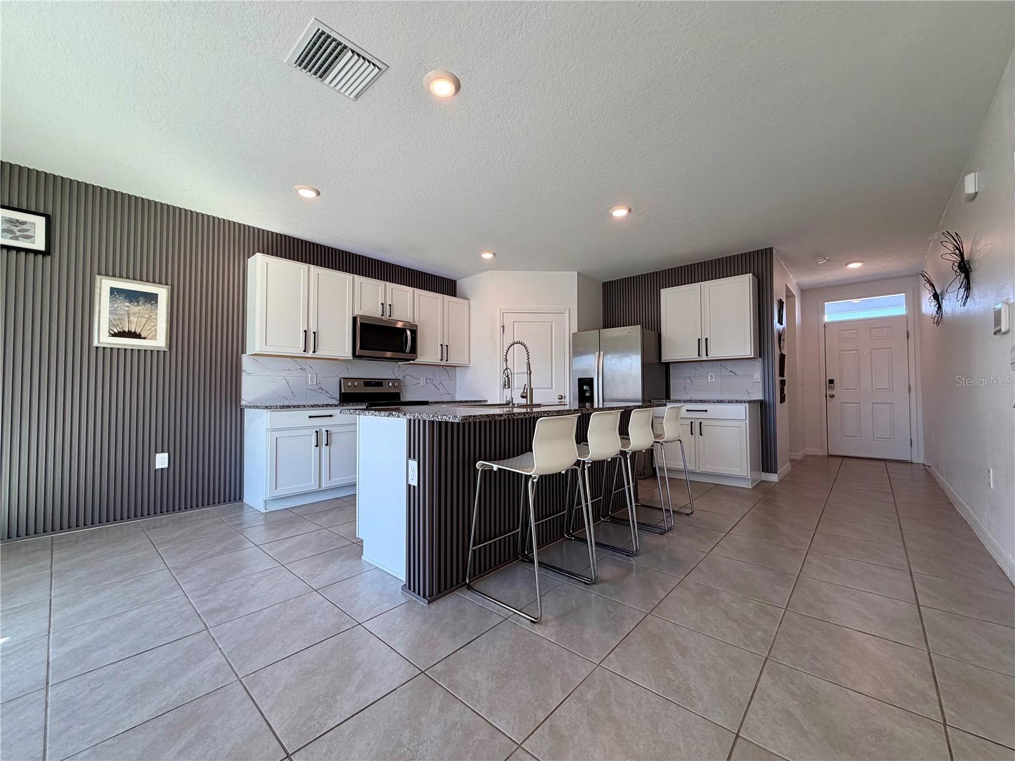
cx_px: 508
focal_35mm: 14
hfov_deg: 102.1
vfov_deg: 85.7
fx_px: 411
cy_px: 380
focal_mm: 2.22
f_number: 2.2
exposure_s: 1/120
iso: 80
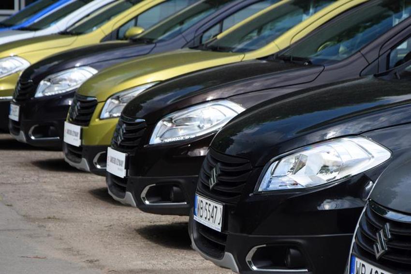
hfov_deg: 14.9
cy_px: 137
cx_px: 206
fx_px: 1576
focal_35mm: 138
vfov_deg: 9.9
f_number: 5.6
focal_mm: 92
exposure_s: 1/320
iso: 250
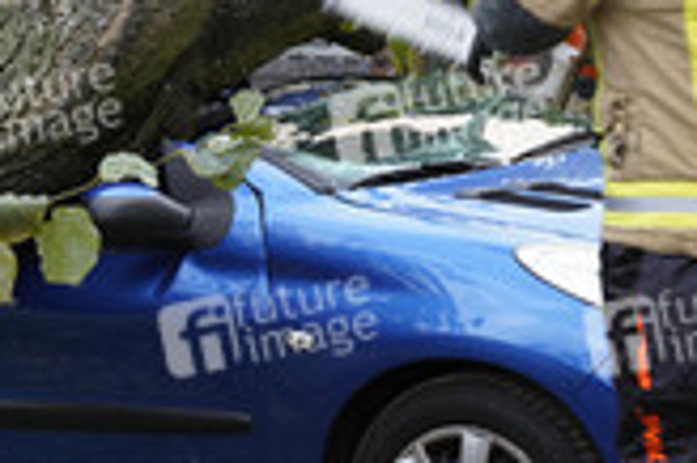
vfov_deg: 7.5
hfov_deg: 11.4
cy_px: 8
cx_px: 325
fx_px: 3501
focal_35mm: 181
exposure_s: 1/30
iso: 160
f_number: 8
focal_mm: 66
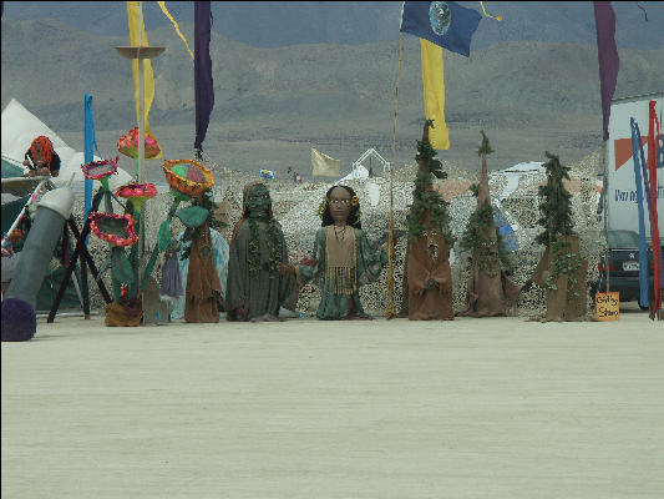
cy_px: 250
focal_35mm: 161
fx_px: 3089
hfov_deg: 12.3
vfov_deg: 9.2
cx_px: 332
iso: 100
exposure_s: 1/1000
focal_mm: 40.66
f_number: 6.3
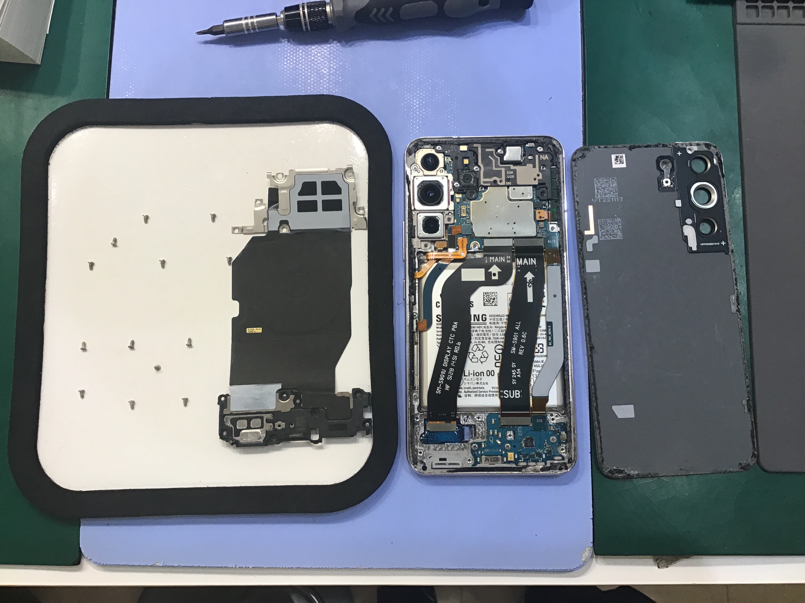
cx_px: 402
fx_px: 721
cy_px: 302
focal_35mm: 31
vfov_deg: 45.4
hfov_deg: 58.4
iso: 32
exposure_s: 1/30
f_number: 2.4
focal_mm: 3.3
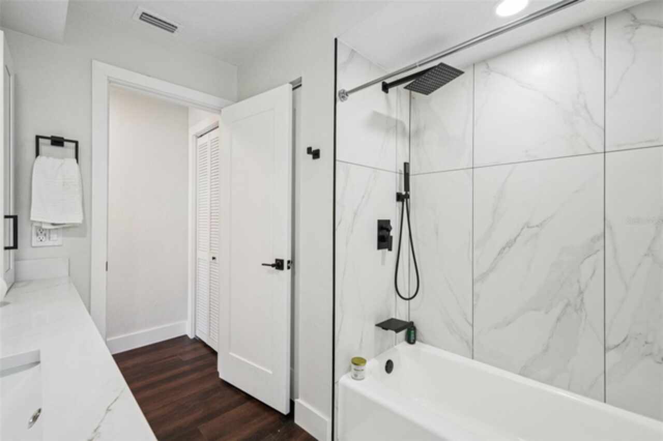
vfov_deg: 77.3
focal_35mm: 15
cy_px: 220
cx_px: 332
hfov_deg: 100.4
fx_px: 276
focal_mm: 15
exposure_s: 1/30
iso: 400
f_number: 8
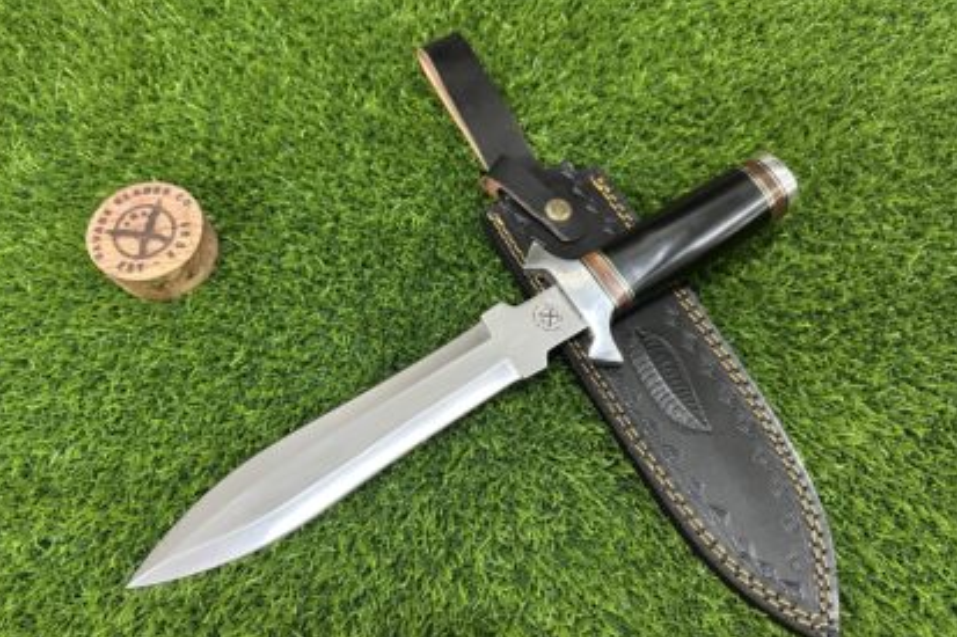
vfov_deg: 49.4
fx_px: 691
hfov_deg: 69.4
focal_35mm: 26
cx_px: 466
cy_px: 349
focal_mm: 6.86
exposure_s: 1/50
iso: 400
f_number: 1.78
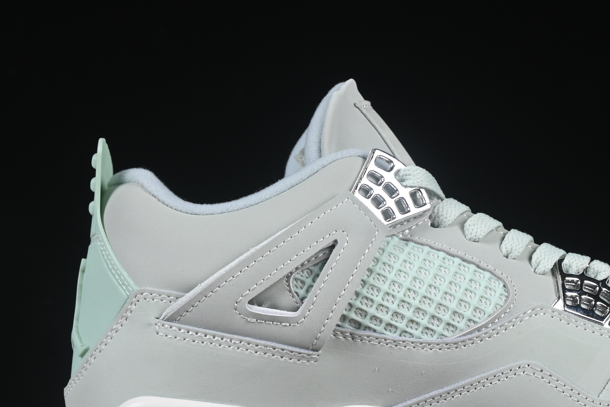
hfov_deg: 14.5
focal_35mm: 141
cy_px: 287
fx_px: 2389
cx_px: 449
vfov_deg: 9.7
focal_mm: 50
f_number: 8
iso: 160
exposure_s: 1/80
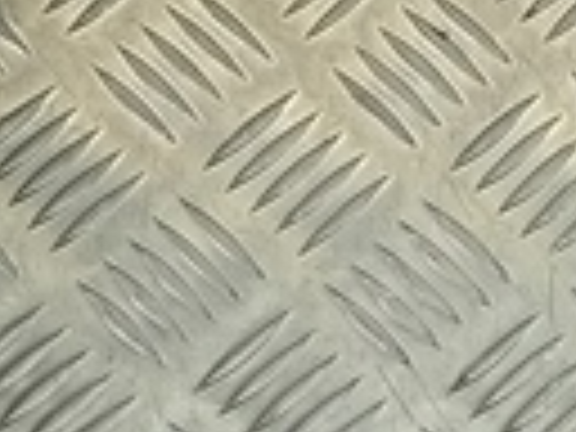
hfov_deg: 10.7
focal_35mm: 184
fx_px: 3062
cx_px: 356
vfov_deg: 7.9
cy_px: -297
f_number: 1.6
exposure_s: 1/100
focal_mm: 4.11
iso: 109
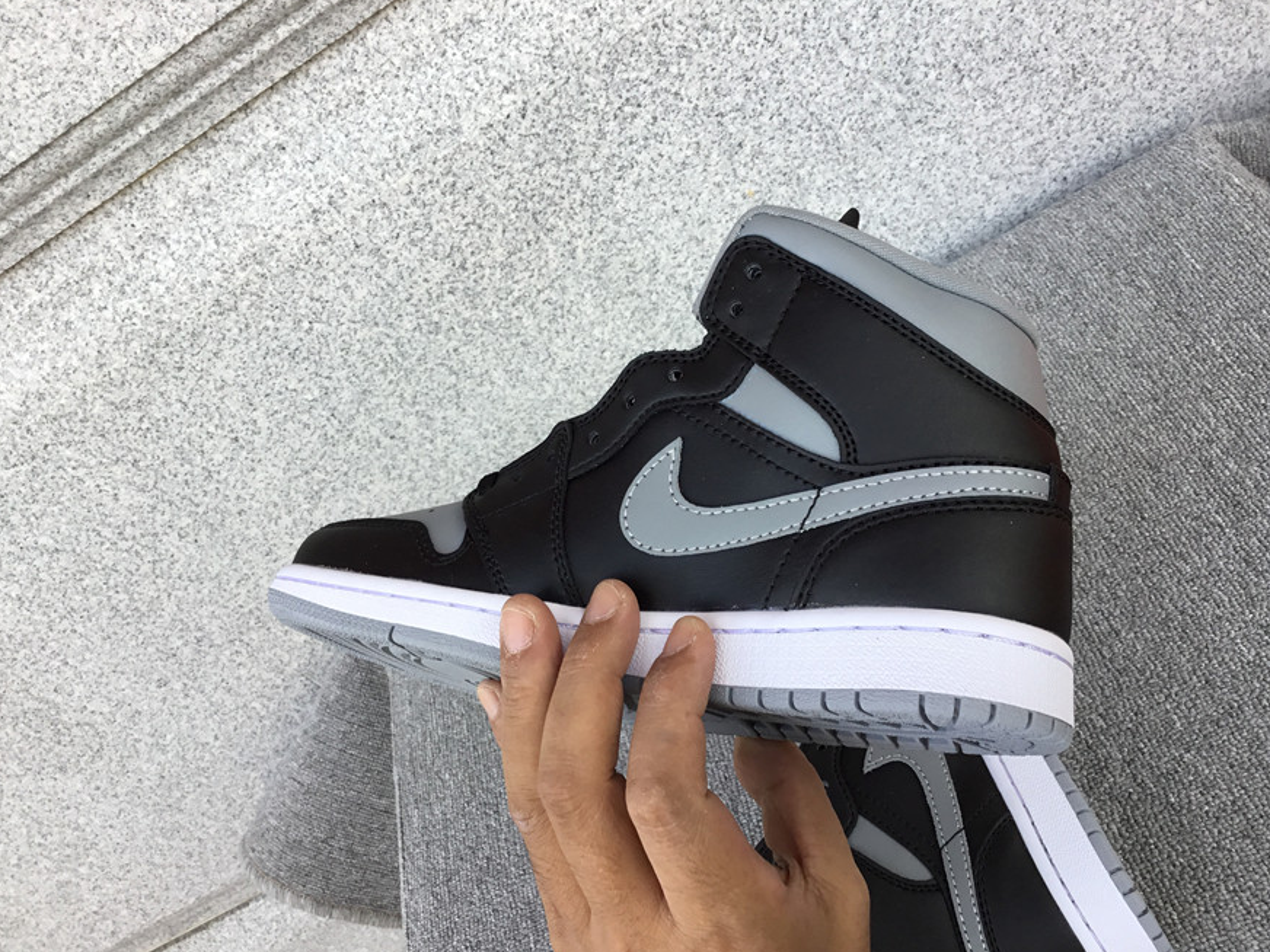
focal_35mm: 32
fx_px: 1174
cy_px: 485
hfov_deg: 56.8
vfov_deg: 44.2
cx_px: 641
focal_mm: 3.3
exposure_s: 1/100
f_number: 2.4
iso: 40
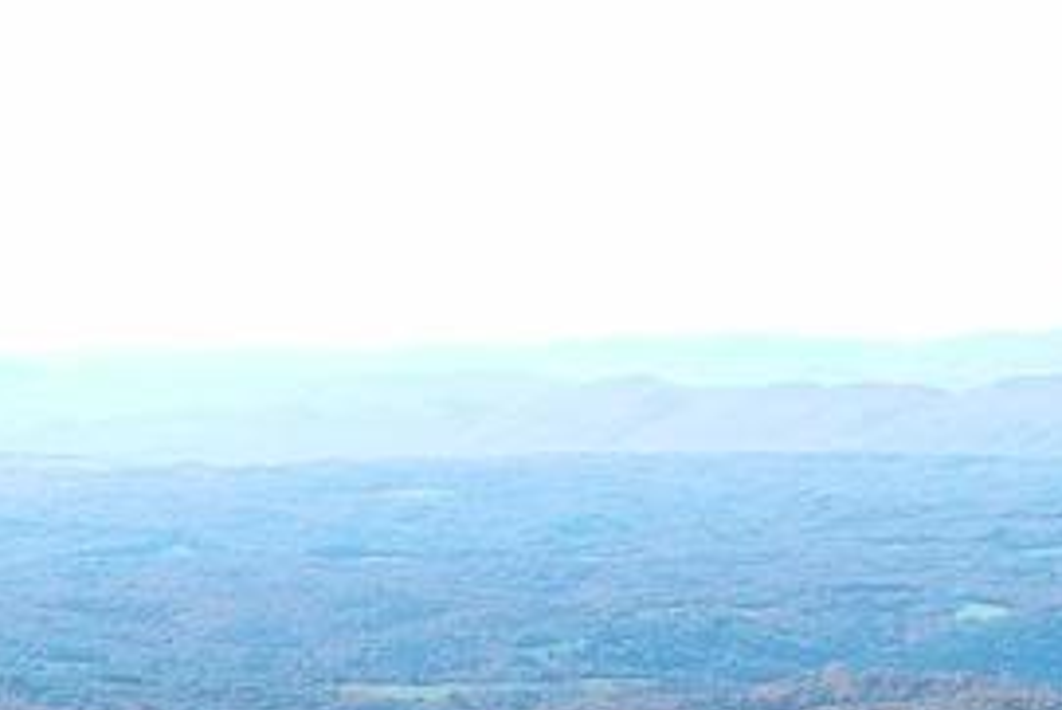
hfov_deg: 9.3
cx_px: 47
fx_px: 6464
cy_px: 2187
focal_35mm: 219
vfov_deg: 5.8
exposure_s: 1/578
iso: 100
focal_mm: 10.57
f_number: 2.8
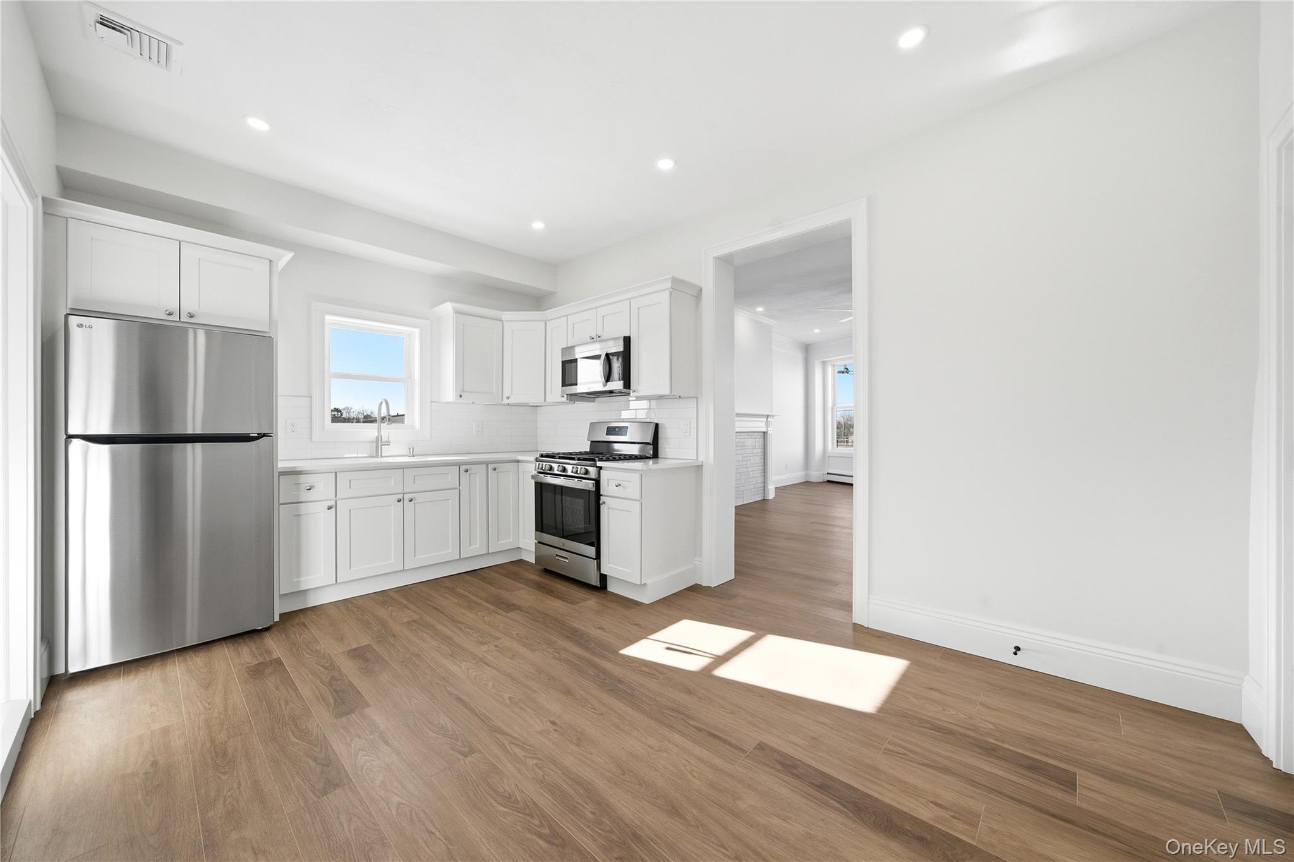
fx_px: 467
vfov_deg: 85.4
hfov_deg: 108.3
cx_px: 647
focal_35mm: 13
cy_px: 431
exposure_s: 1/1600
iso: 500
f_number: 8
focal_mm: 13
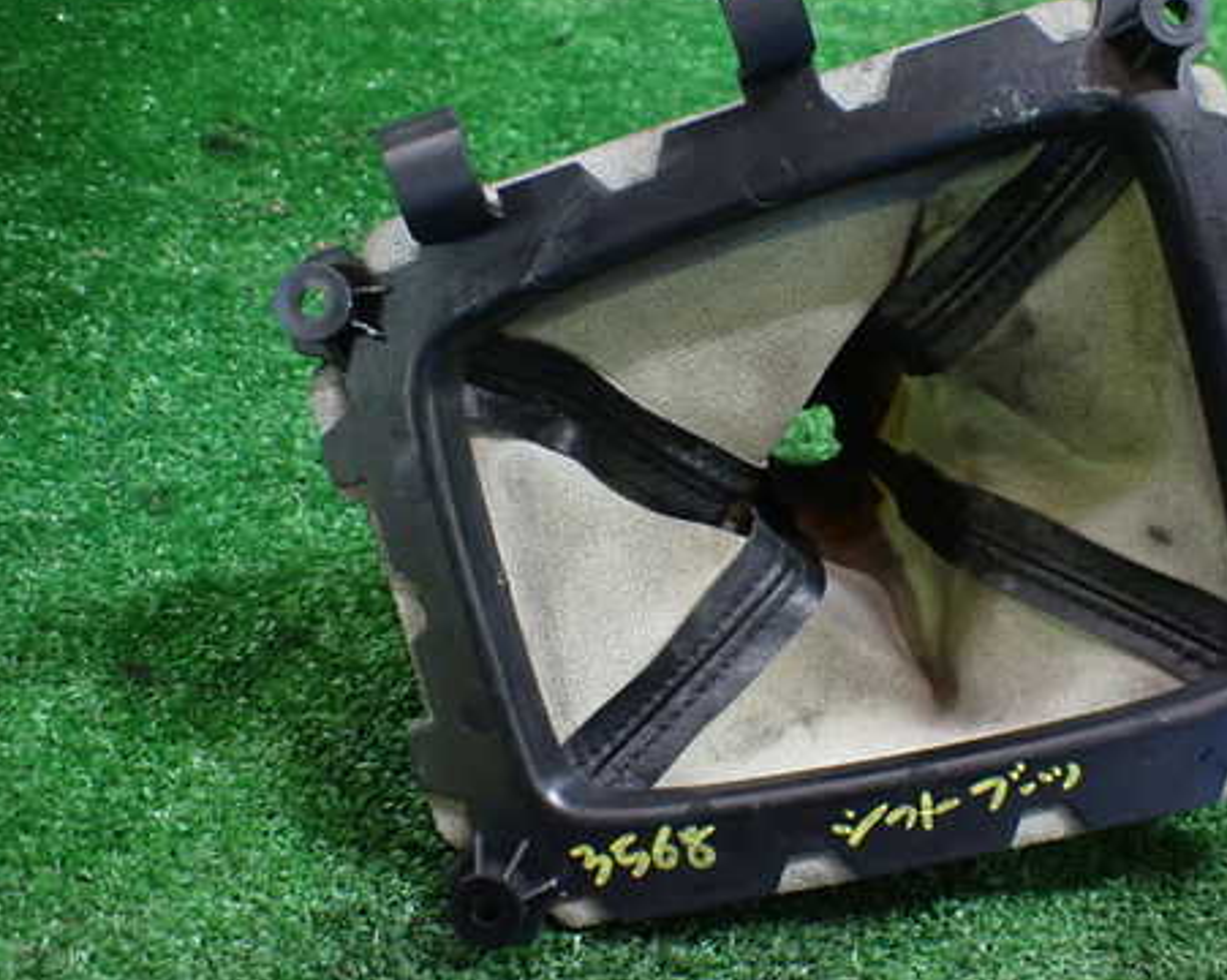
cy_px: 463
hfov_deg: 46.3
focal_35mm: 39
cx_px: 792
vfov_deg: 38.2
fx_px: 1415
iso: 800
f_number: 2.3
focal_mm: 5.4
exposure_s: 1/80
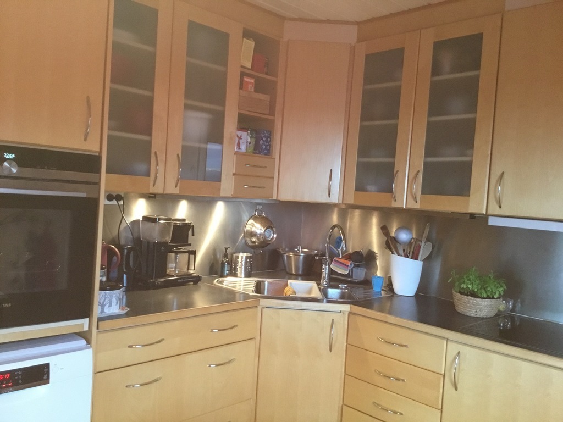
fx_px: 504
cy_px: 211
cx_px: 282
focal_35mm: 31
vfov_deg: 45.4
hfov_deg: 58.4
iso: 250
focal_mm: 3.3
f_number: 2.4
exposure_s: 1/33
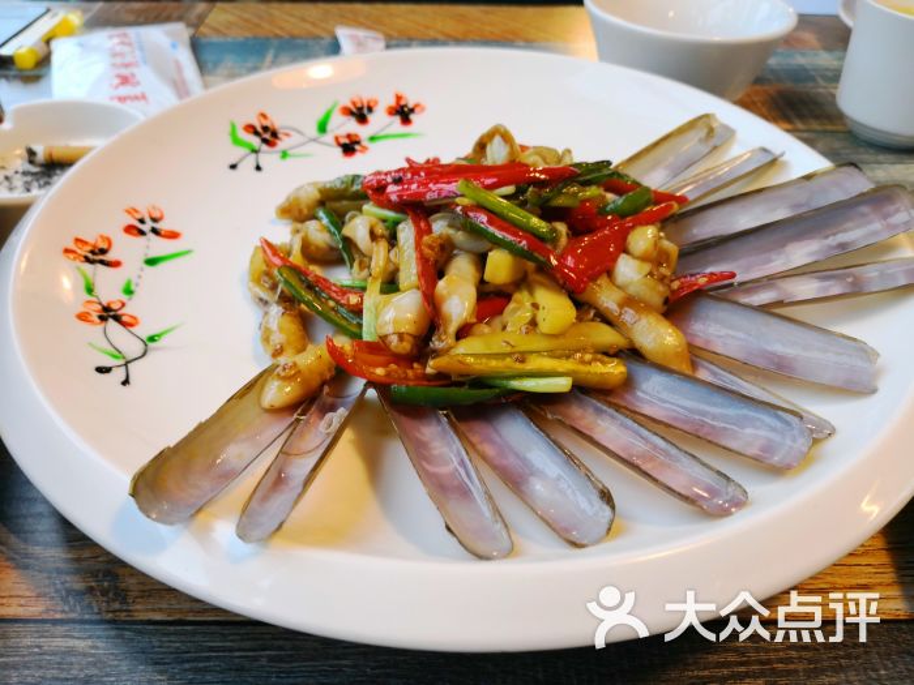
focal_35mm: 27
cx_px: 457
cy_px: 342
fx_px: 713
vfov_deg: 51.4
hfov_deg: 65.3
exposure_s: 1/50
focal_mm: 3.95
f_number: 1.6
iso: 64
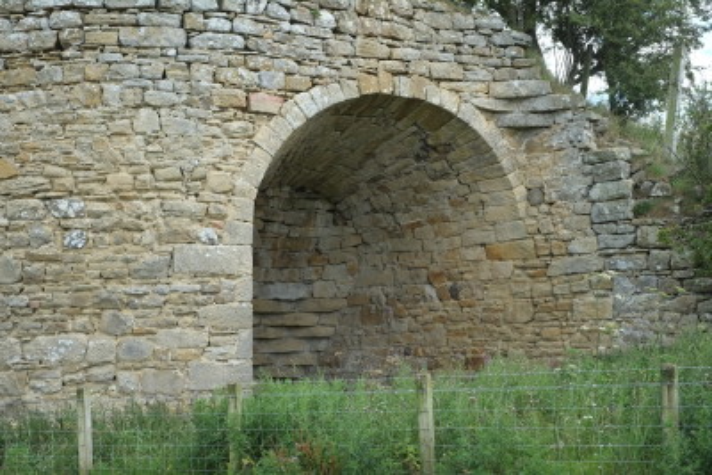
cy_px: 238
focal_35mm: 53
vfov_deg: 25.5
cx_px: 356
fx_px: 1049
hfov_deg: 37.5
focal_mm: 35
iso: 200
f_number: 5.6
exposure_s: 1/200
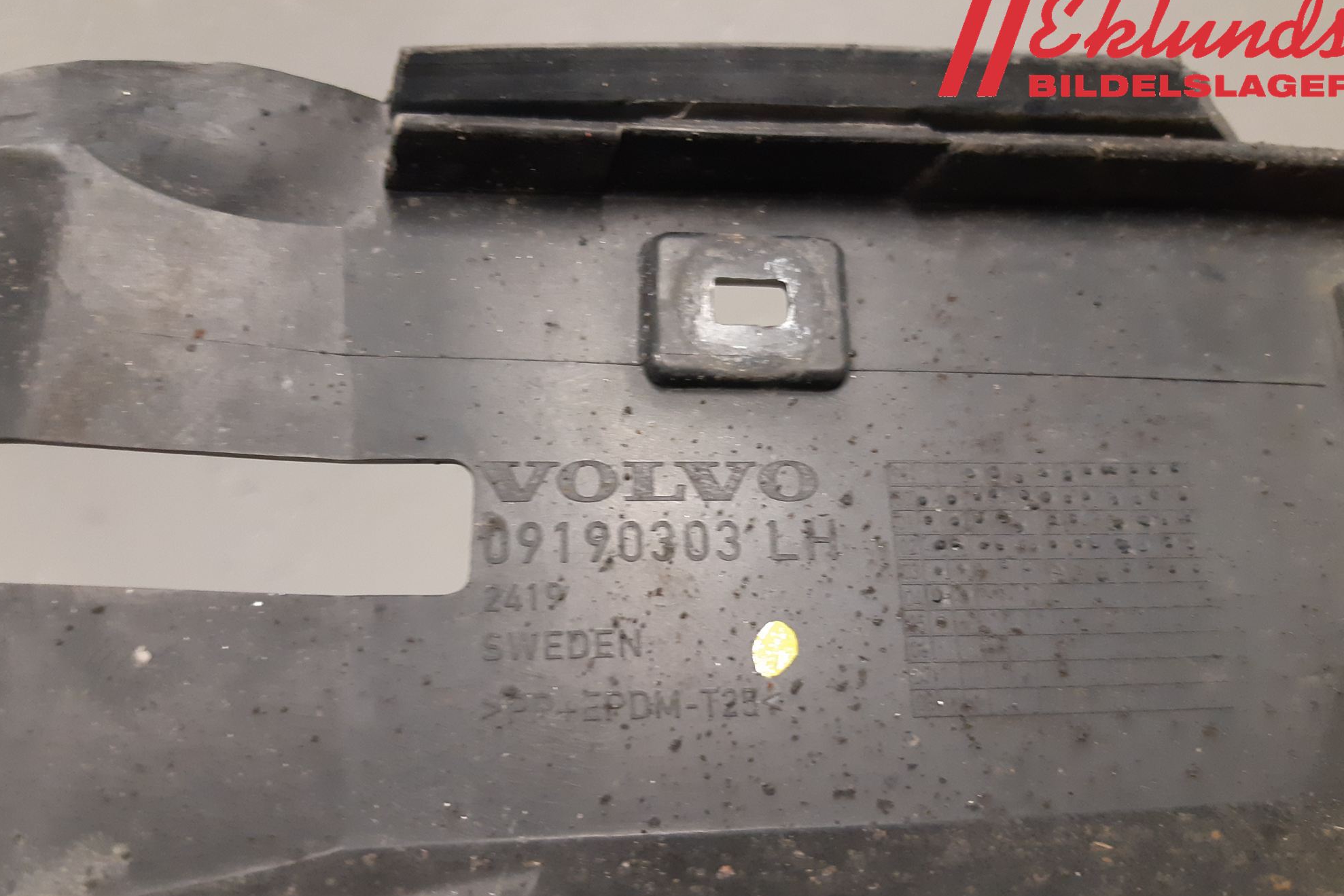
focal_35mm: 28
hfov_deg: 65.5
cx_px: 659
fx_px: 1045
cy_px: 503
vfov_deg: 46.3
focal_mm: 3.93
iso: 250
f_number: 1.7
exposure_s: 1/50
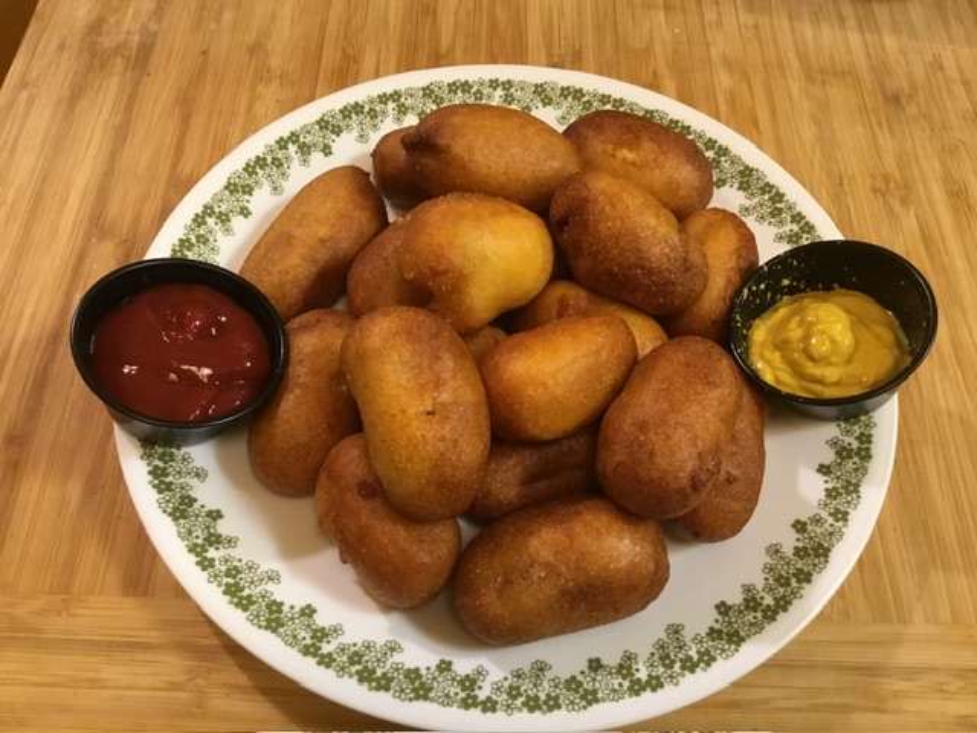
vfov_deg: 45.4
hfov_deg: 58.4
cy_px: 366
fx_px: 875
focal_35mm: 31
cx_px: 488
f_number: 2.4
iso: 250
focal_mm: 3.3
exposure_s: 1/24
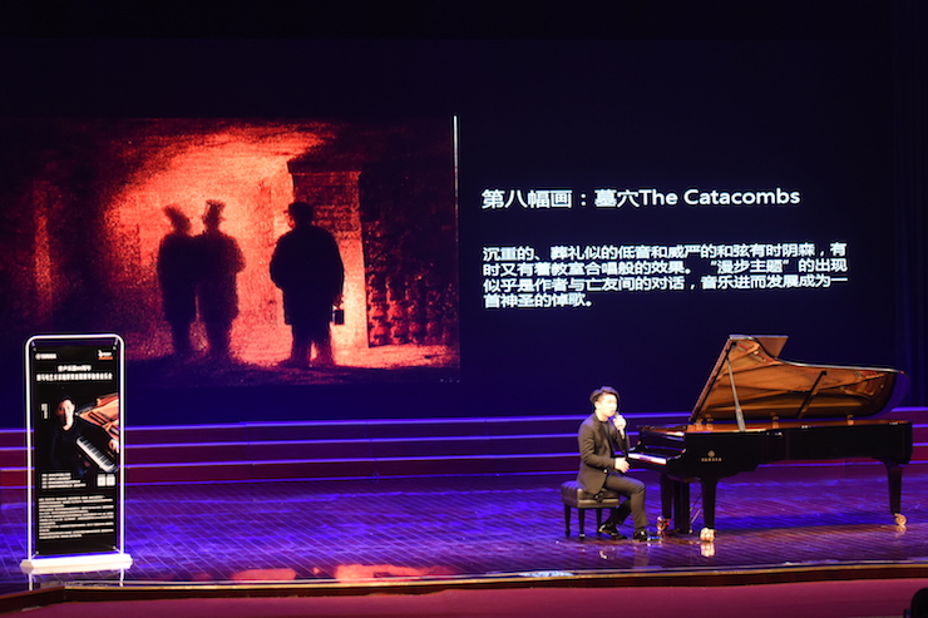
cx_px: 464
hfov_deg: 19.5
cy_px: 309
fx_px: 2706
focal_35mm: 105
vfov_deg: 13.0
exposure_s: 1/125
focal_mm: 70
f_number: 2.8
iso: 900
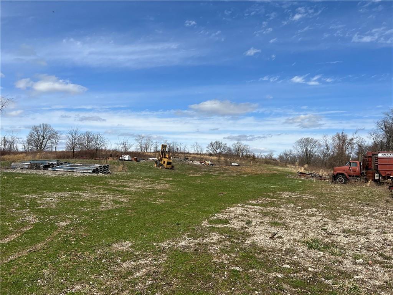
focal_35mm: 26
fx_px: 295
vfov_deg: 53.1
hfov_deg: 67.3
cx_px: 196
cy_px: 148
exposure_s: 1/6993
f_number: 1.5
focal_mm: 5.7
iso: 50
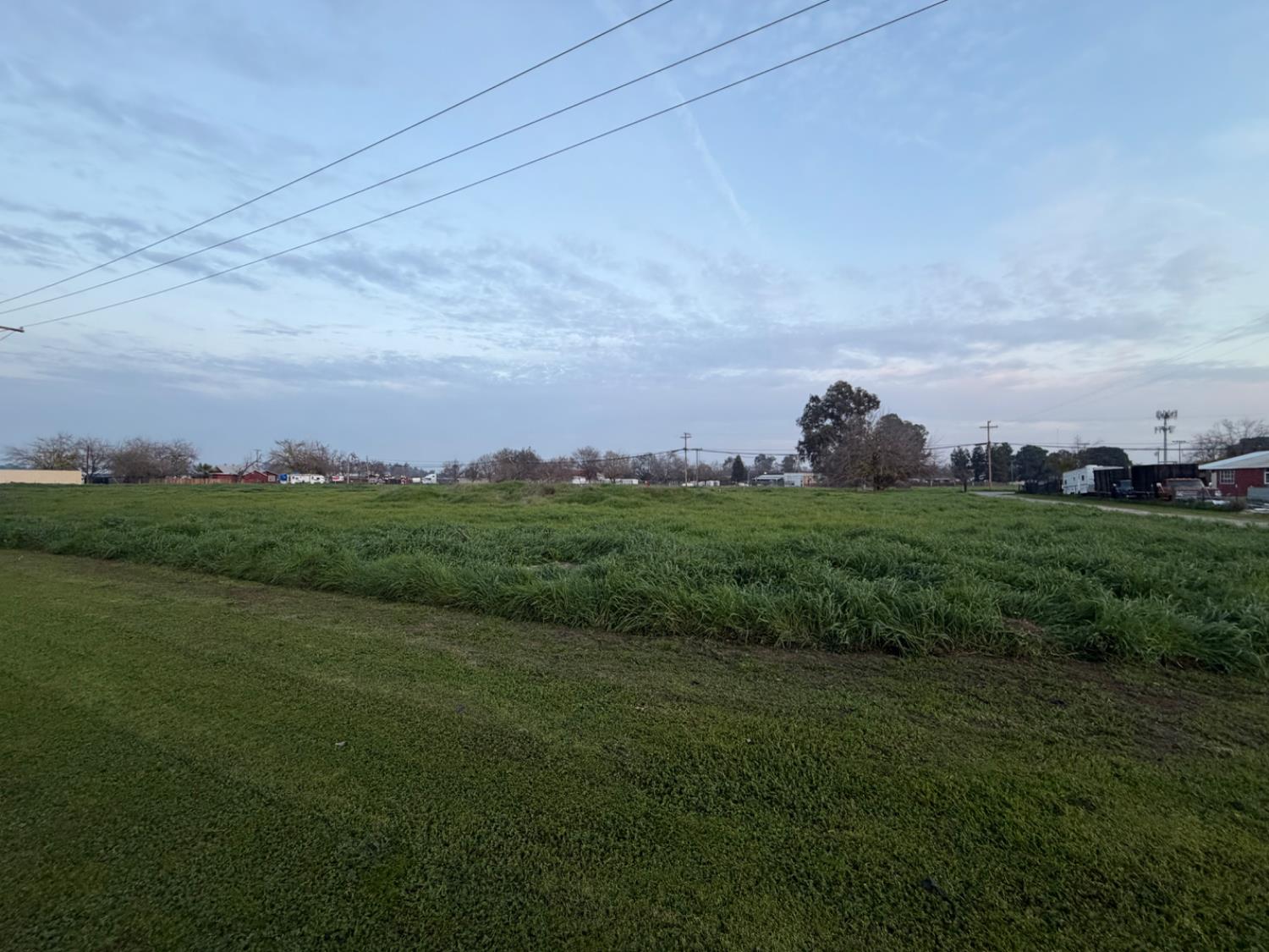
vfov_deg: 85.7
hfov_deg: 102.1
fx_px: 513
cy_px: 476
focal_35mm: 14
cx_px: 634
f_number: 2.2
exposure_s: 1/121
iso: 200
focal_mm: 2.22
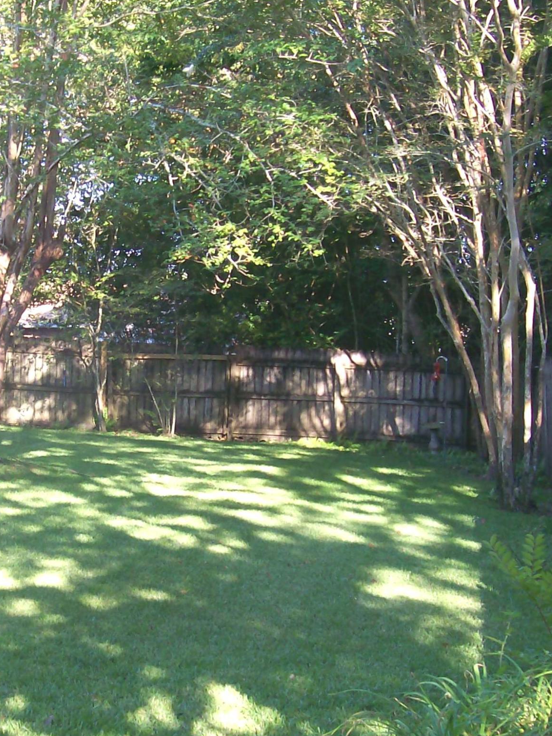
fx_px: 1489
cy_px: 439
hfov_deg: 20.6
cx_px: 54
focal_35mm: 70
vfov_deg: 27.7
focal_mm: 6
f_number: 2.7
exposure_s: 1/107
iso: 80
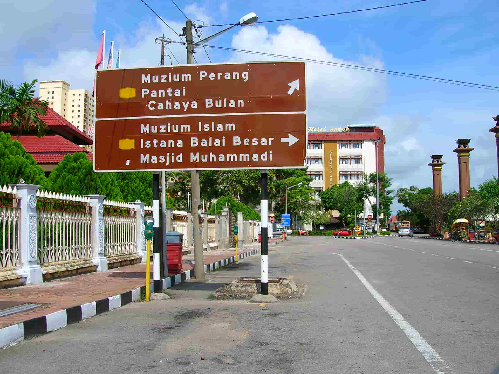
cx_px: 250
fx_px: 490
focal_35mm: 34
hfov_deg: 54.0
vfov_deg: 41.7
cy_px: 187
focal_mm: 5.7
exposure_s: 1/453
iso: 50
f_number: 4.9
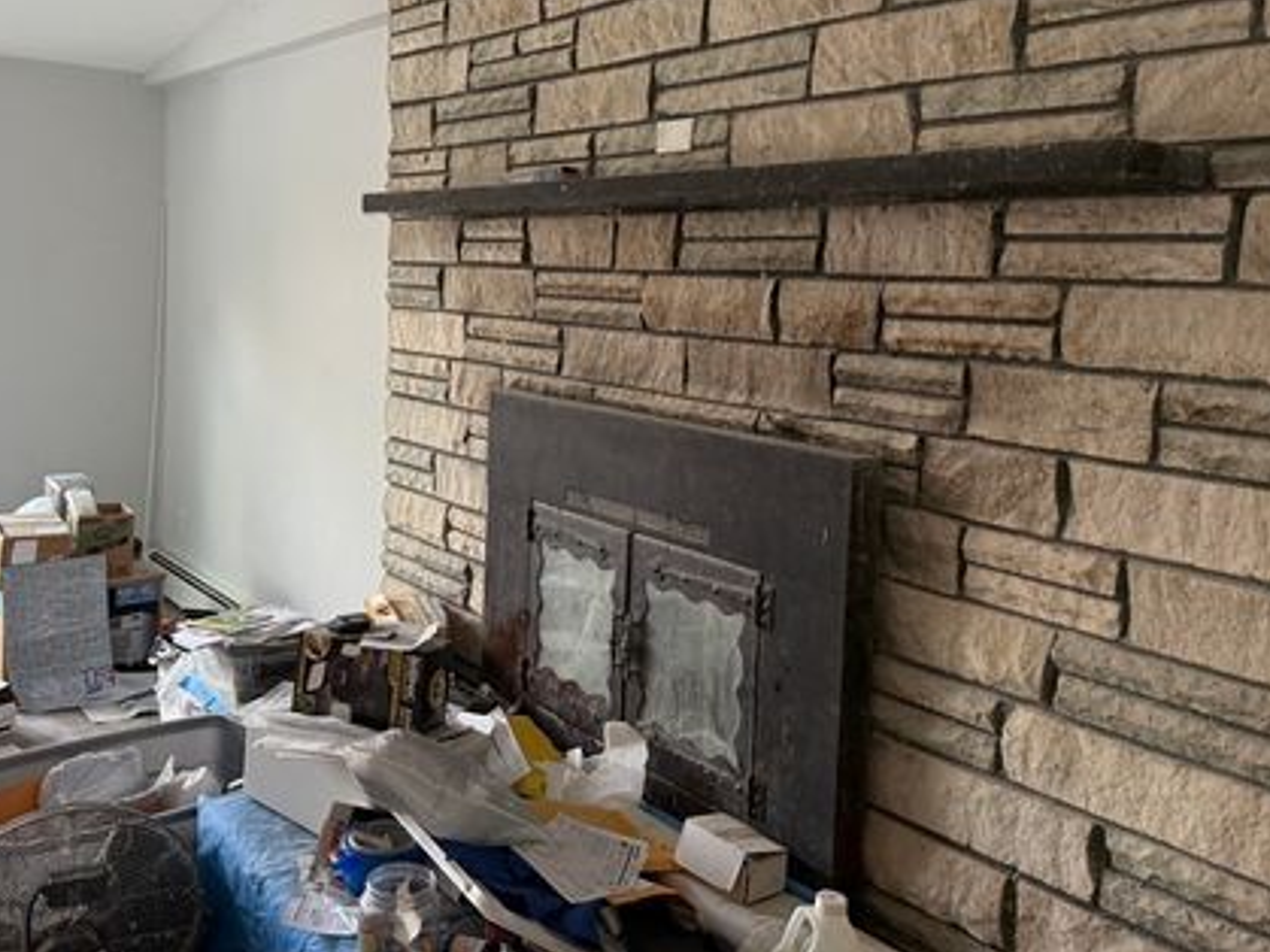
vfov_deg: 41.5
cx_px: 536
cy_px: 371
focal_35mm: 34
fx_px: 1247
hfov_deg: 53.7
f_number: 1.78
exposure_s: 1/66
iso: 200
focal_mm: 6.76
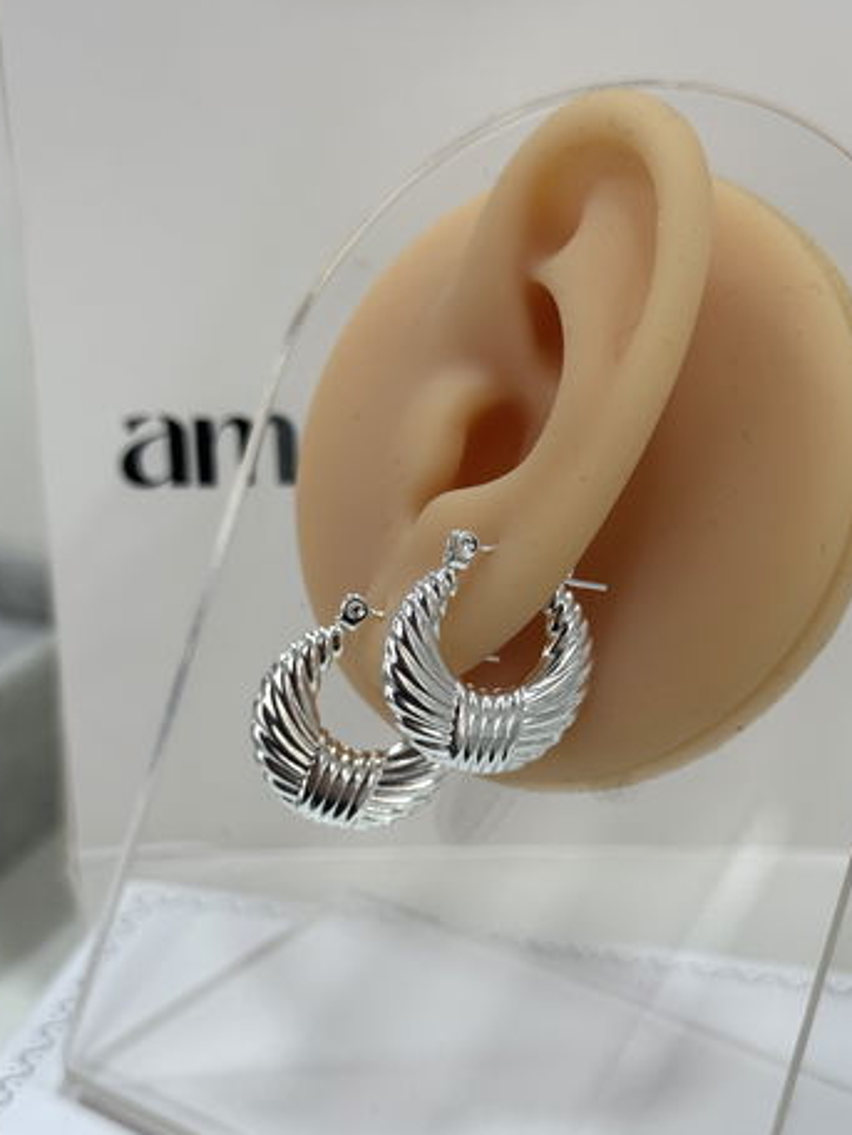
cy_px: 610
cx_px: 460
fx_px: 1837
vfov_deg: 34.3
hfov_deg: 26.1
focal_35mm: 56
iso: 100
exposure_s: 1/100
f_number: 1.78
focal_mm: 6.76
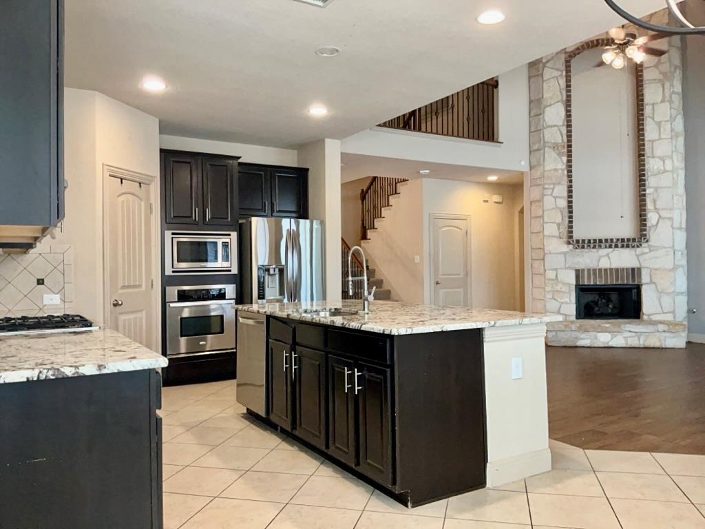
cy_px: 264
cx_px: 352
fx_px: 550
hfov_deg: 65.3
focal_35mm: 27
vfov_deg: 51.4
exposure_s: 1/100
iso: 200
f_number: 1.8
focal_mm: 3
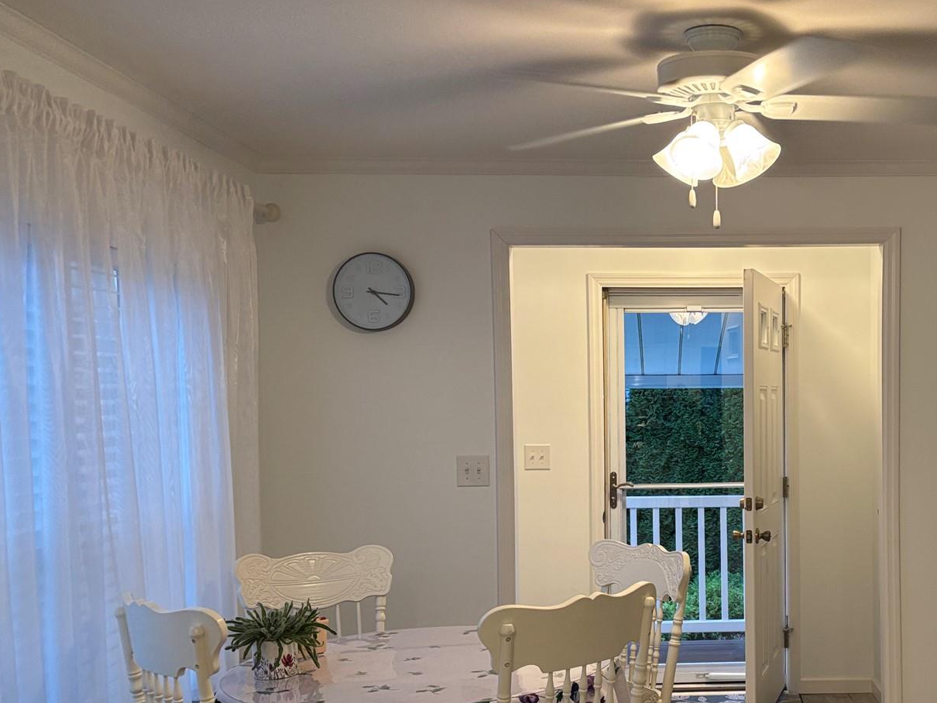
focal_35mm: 44
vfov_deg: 32.7
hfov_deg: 41.3
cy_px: 435
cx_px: 738
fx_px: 1191
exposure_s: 1/60
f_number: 1.6
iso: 125
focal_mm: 5.96
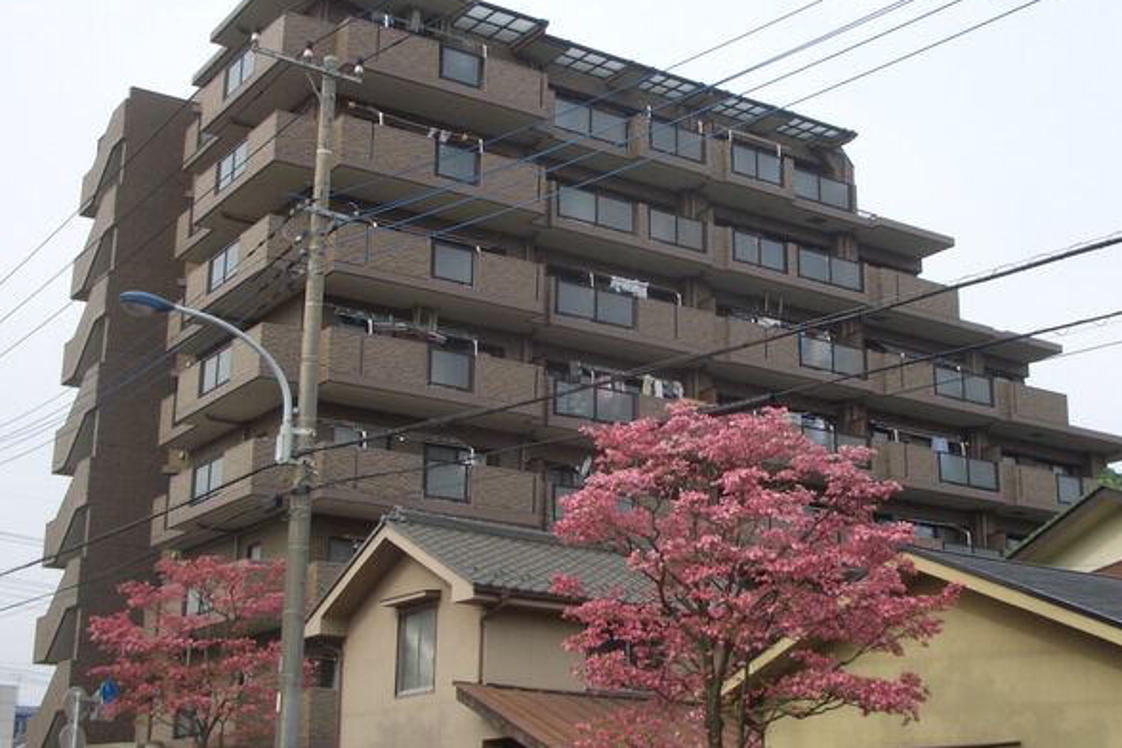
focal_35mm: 52
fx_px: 1621
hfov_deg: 38.2
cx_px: 571
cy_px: 324
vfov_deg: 26.0
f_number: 5
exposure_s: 1/200
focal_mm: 8.2
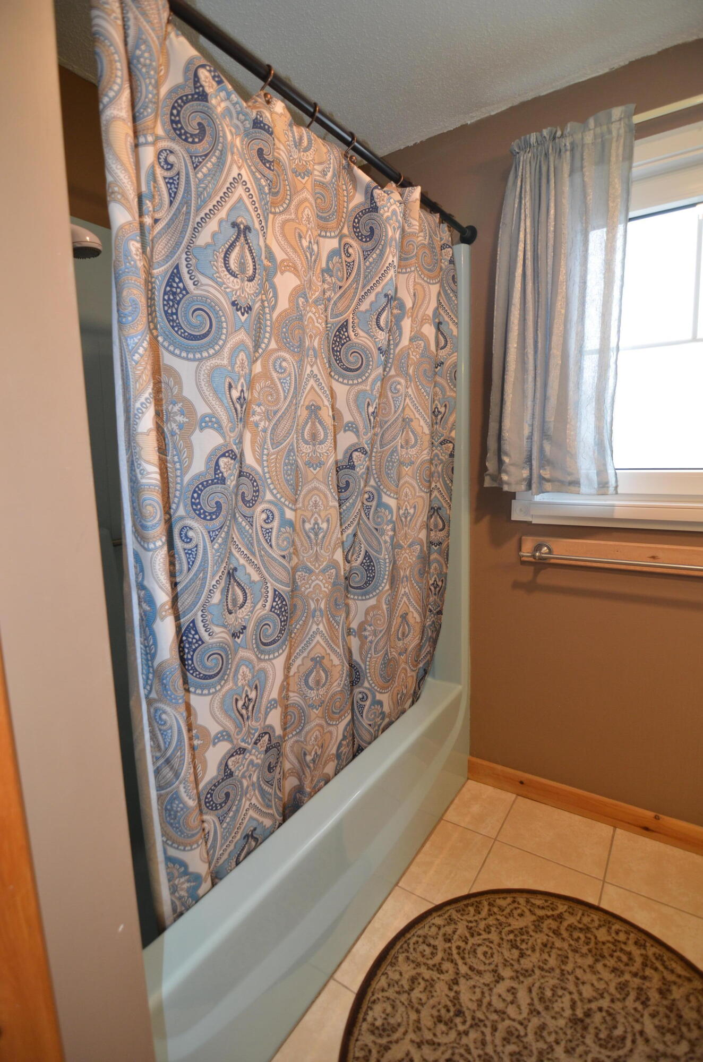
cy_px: 531
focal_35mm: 16
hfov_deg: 71.8
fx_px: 486
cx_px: 352
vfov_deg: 95.1
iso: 450
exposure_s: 1/60
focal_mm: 11
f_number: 2.8
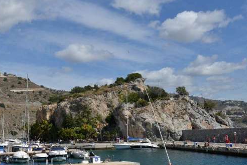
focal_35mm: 52
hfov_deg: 37.9
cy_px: 115
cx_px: 89
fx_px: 357
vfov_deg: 25.8
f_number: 16
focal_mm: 32
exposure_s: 1/1000
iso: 640
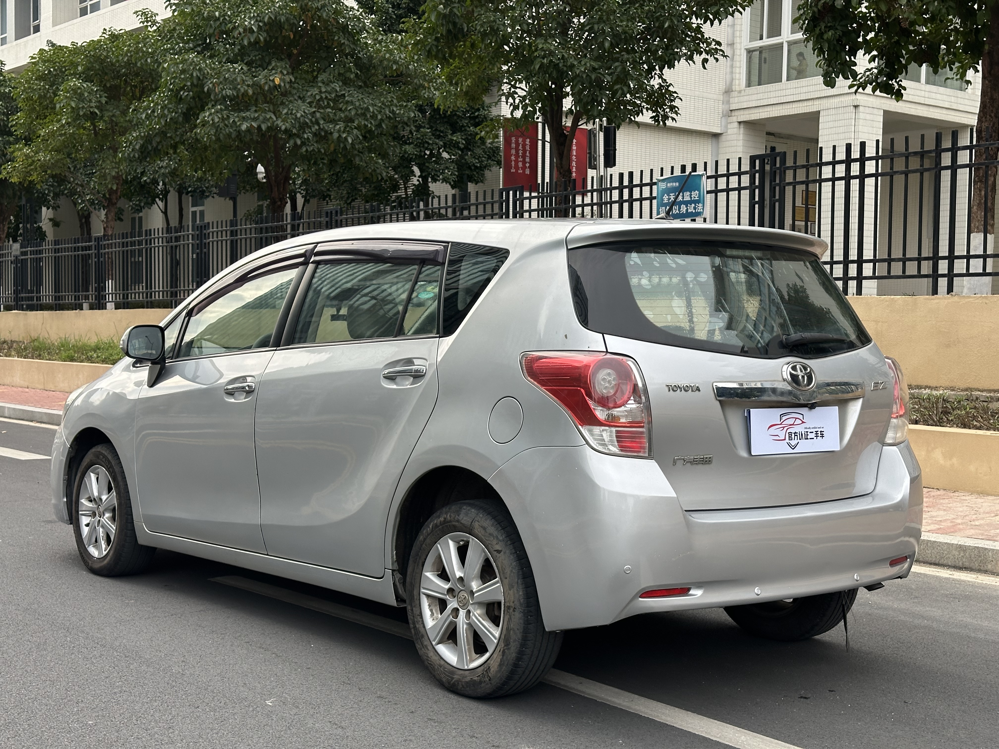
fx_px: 1385
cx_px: 500
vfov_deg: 30.3
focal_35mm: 48
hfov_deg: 39.7
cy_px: 374
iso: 64
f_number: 1.78
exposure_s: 1/1095
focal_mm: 6.86
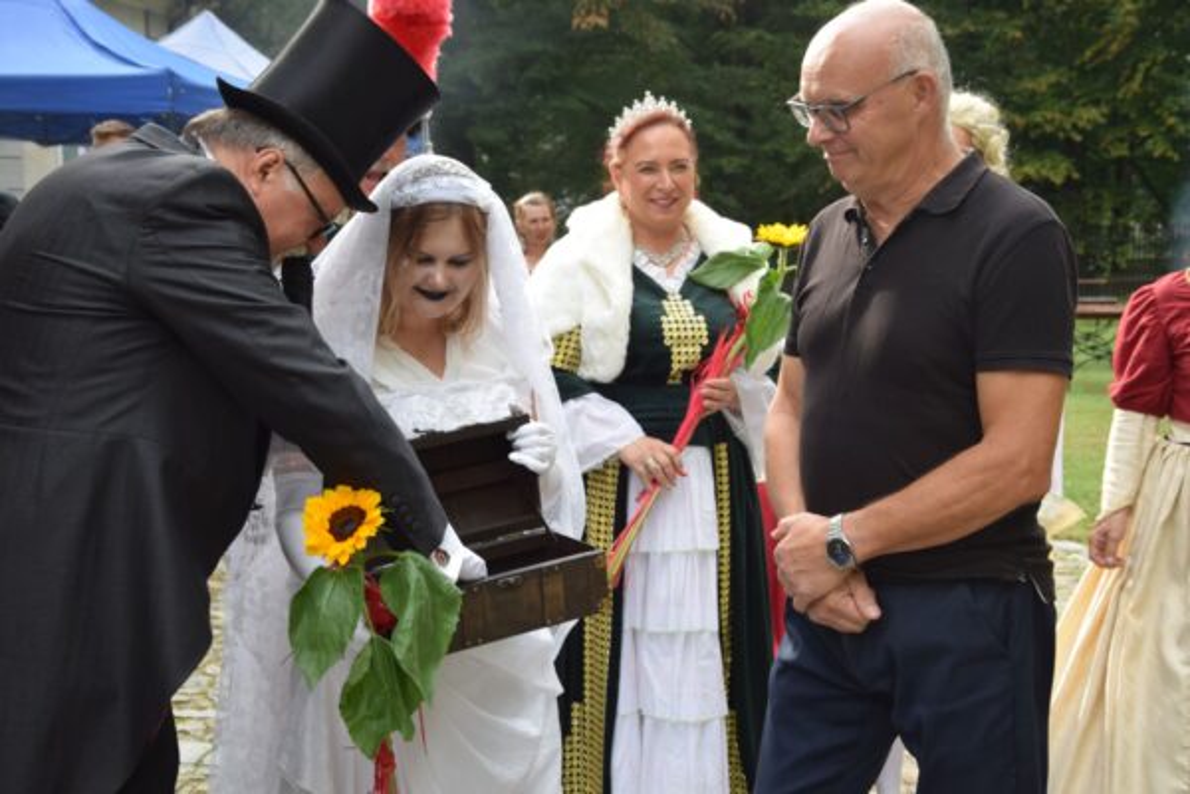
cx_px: 595
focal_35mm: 60
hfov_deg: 33.4
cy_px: 397
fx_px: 1983
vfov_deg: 22.6
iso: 400
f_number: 6.3
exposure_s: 1/160
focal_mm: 40
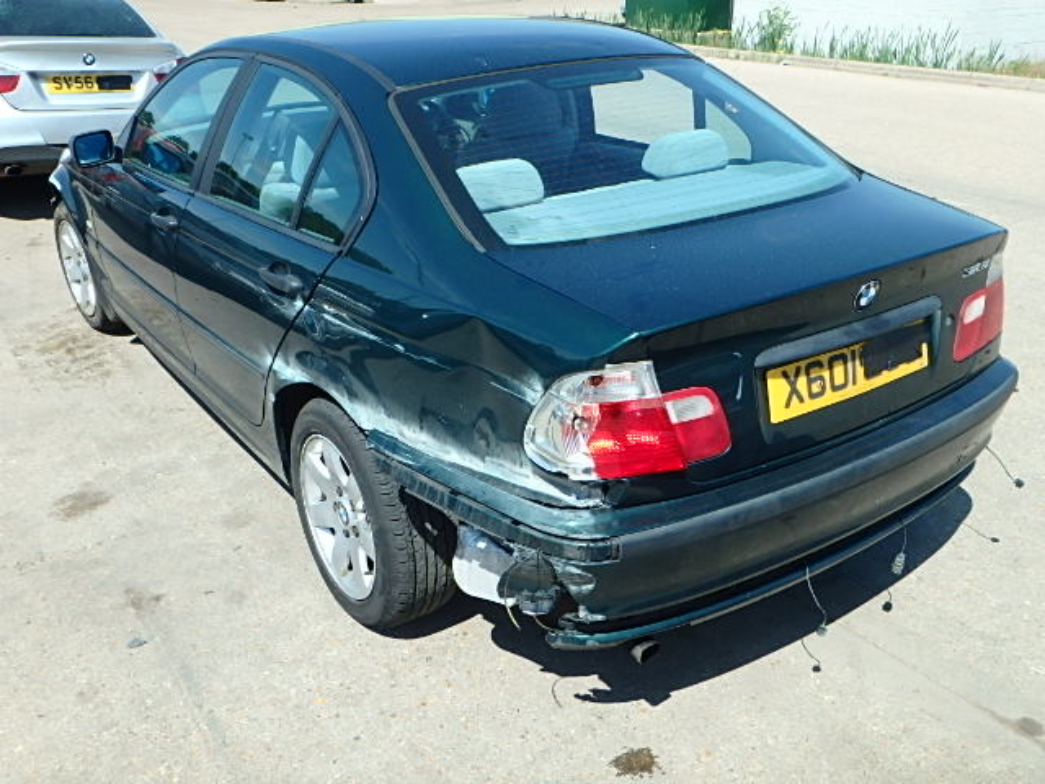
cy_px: 392
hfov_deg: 54.0
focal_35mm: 34
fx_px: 1026
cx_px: 522
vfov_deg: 41.8
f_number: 4.9
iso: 125
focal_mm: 6
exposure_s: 1/400
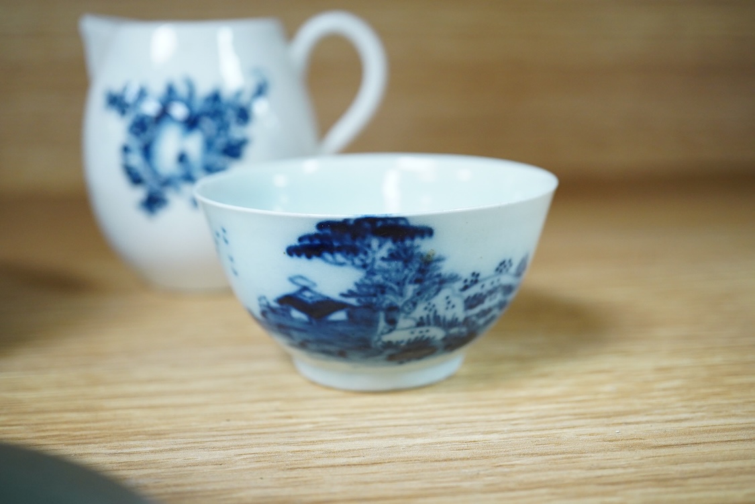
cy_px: 252
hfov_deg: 43.6
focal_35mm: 45
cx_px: 378
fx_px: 944
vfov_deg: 29.9
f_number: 6.3
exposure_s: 1/160
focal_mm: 30
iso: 2500
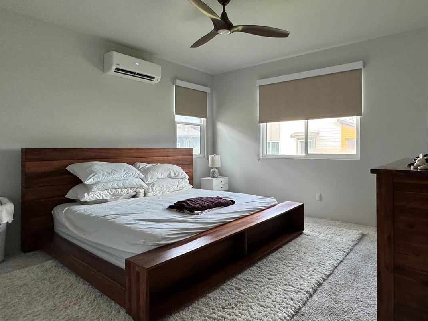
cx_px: 262
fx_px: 260
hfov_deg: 77.8
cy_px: 148
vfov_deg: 63.3
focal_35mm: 21
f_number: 2.2
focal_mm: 2.22
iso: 250
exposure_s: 1/120
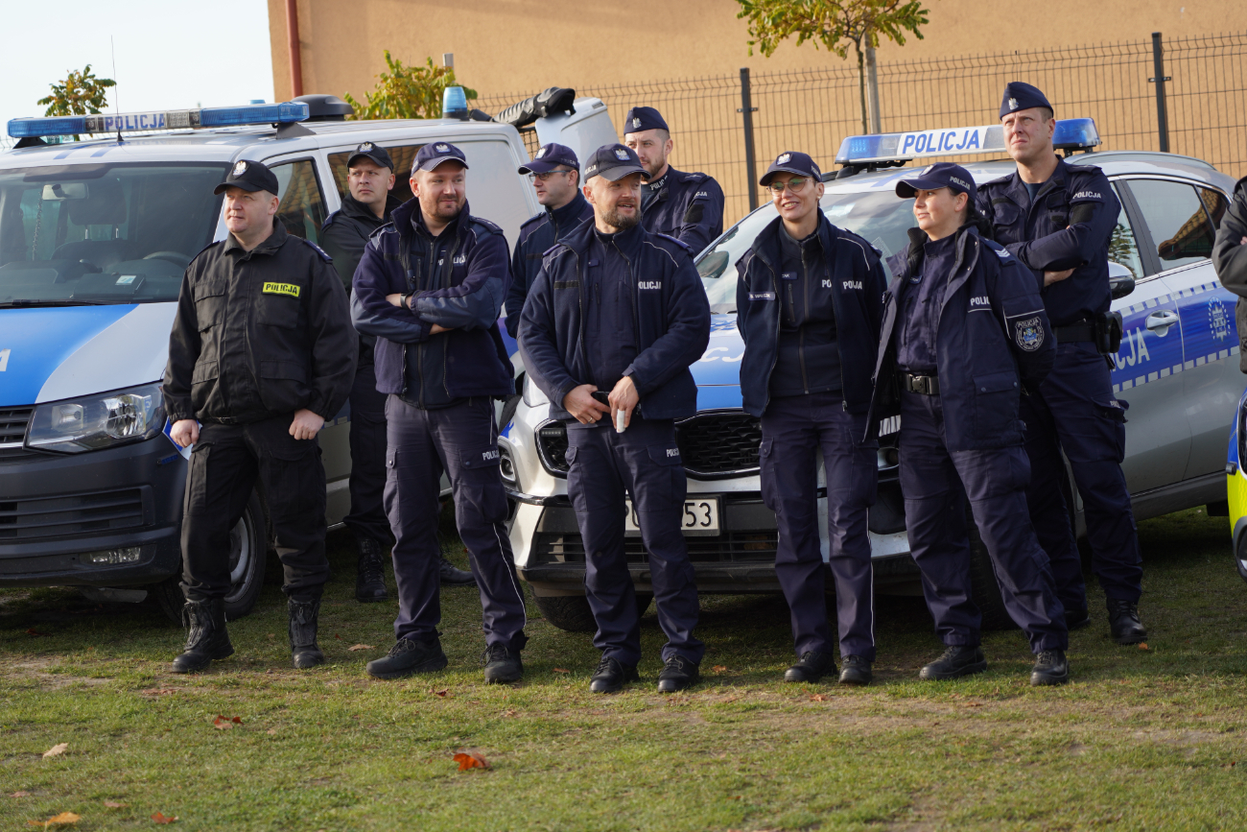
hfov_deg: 19.5
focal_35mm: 105
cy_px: 416
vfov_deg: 13.0
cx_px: 624
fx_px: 3637
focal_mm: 105
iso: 100
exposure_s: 1/200
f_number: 4
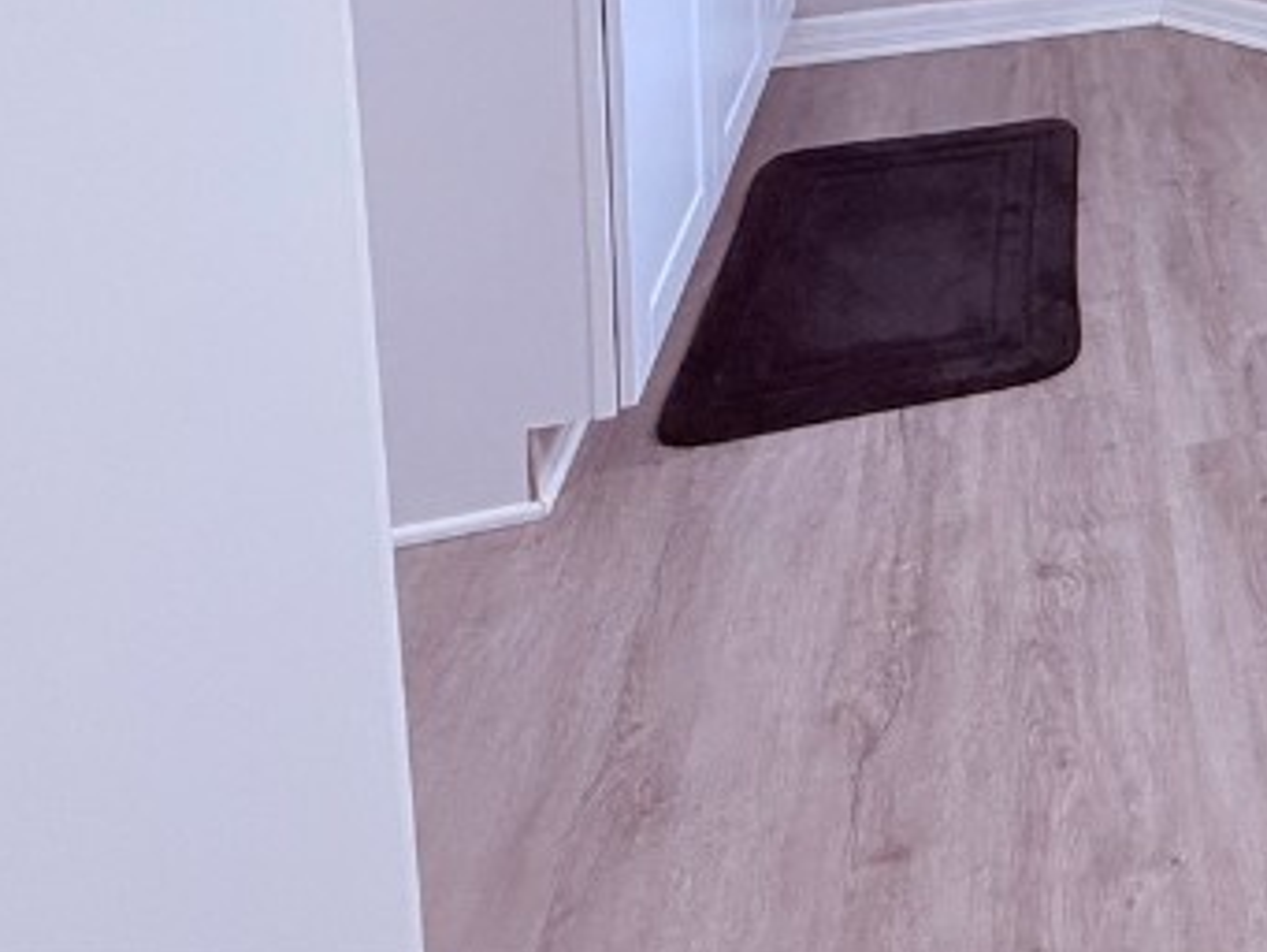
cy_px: -457
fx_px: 1538
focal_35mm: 42
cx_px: 1646
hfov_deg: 33.1
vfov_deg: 25.9
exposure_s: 1/120
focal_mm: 2.22
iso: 200
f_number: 2.2
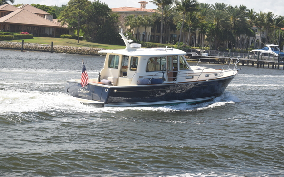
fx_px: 654
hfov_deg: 24.5
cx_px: 142
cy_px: 84
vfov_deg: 15.4
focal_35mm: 85
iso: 200
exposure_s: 1/250
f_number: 8
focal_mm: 55
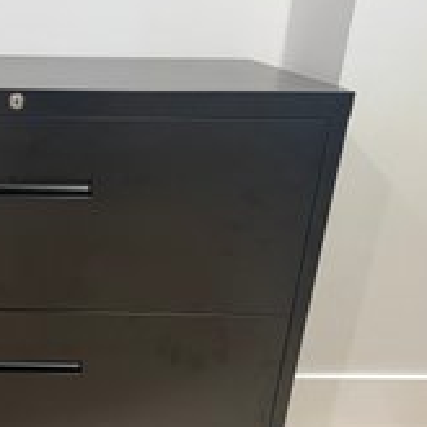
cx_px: 35
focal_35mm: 44
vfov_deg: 38.2
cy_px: 257
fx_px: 614
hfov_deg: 35.8
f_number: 1.78
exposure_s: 1/60
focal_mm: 6.86
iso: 400
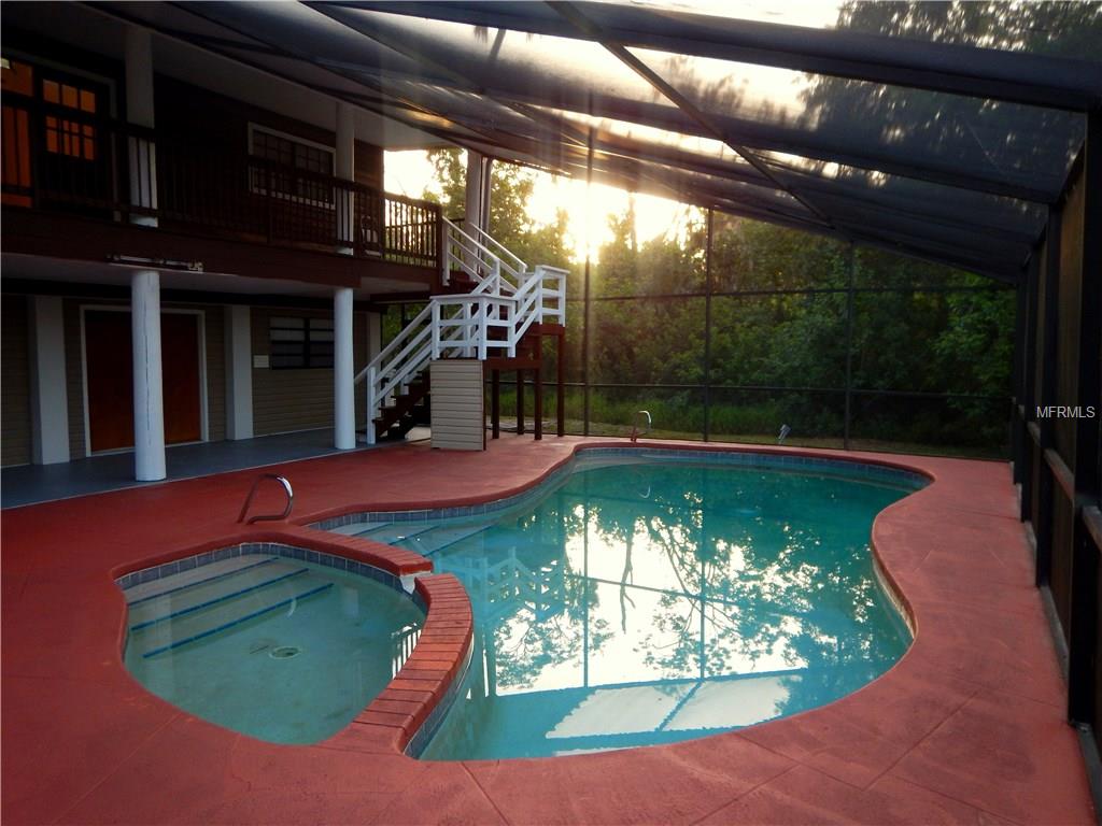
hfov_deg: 71.6
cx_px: 551
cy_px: 413
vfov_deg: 56.8
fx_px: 764
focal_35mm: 24
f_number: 2.8
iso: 125
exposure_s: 1/125
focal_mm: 4.3
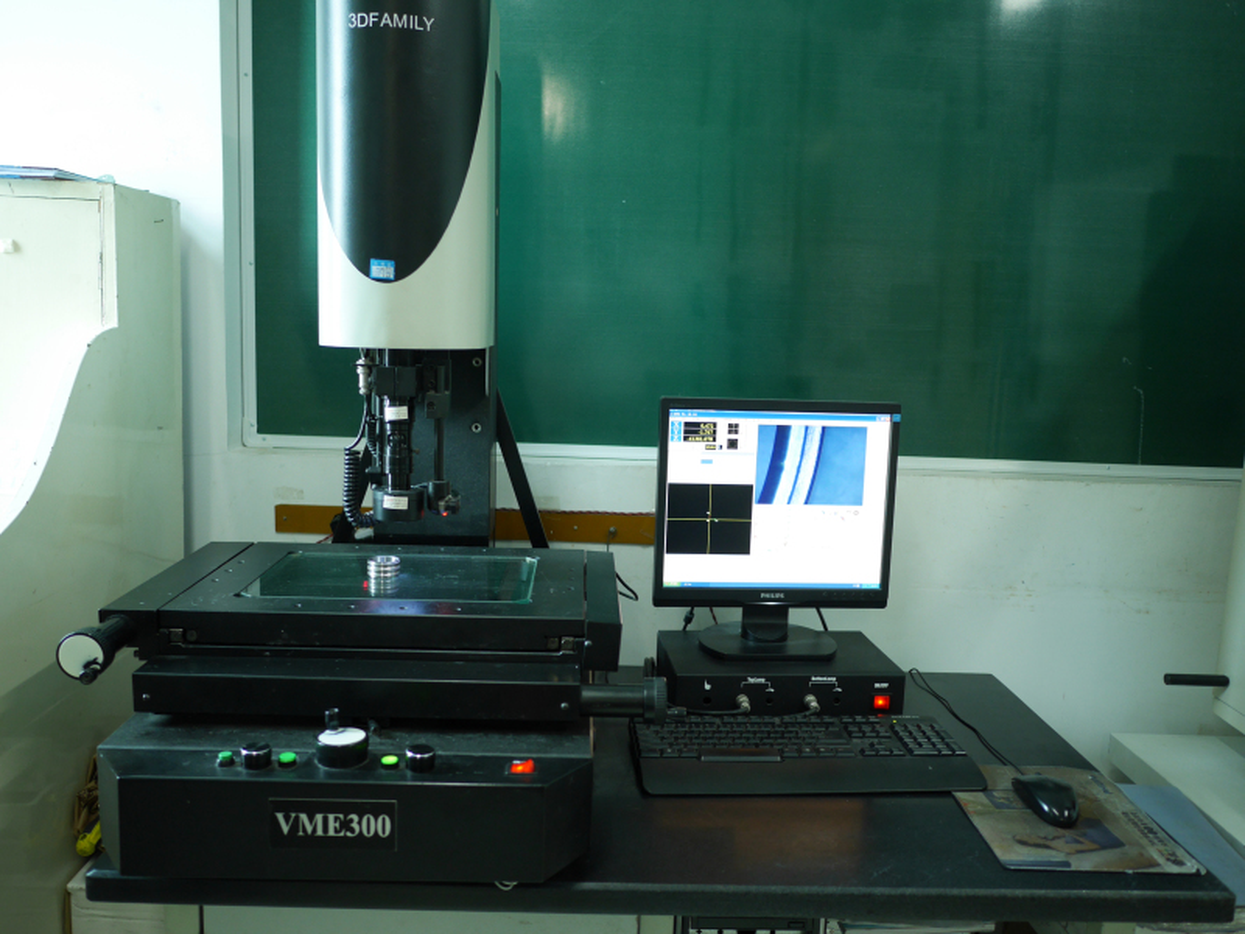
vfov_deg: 46.8
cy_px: 467
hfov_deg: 60.0
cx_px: 622
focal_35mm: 30
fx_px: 1079
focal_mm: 15
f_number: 1.7
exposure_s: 1/50
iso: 400
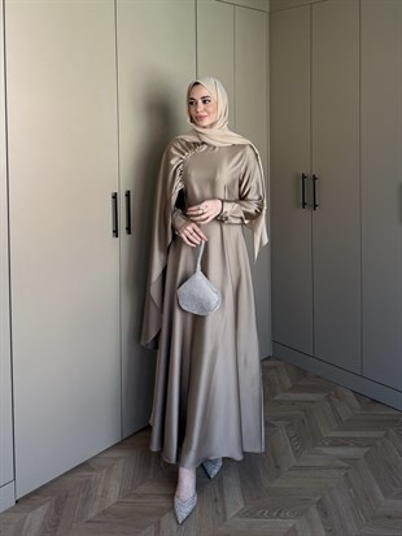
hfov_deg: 56.8
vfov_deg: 71.6
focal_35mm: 24
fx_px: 371
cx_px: 201
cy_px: 268
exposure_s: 1/215
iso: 64
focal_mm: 6.76
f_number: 1.78
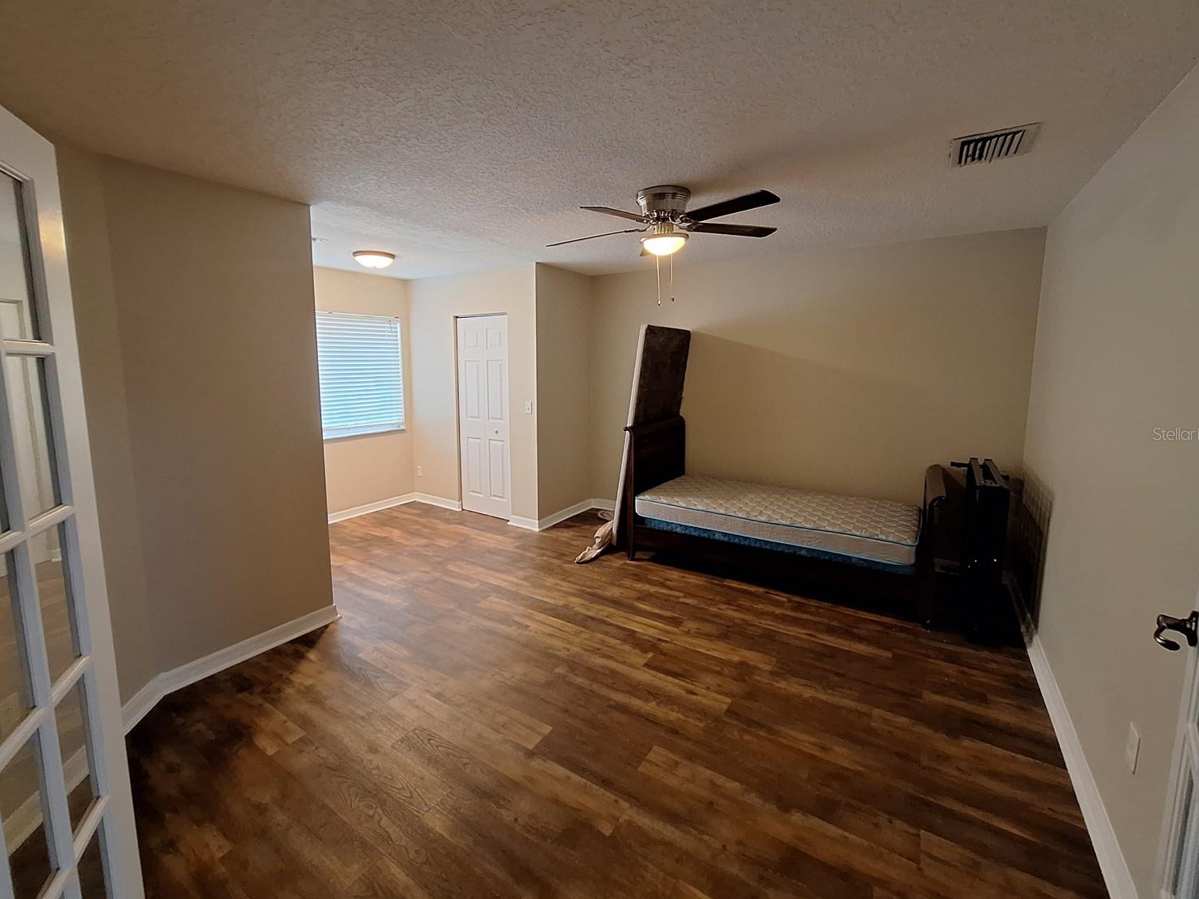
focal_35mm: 14
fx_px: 485
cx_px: 583
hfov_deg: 102.0
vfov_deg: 85.6
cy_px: 433
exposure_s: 1/30
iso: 160
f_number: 2.2
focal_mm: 1.74
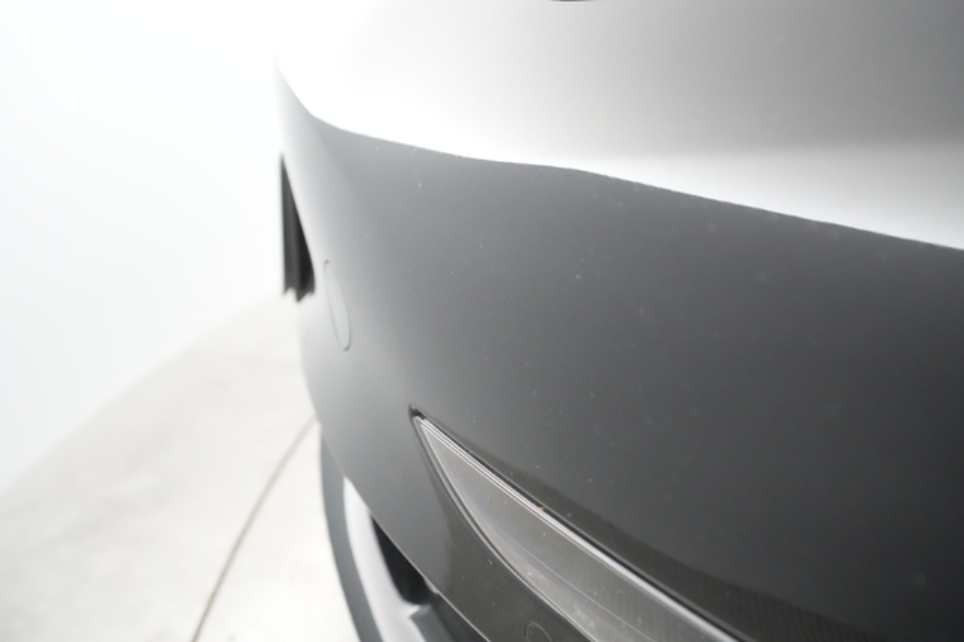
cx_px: 482
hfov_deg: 65.5
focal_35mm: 28
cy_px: 321
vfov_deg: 46.4
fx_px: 749
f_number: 4.5
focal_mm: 28
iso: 12800
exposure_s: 1/100
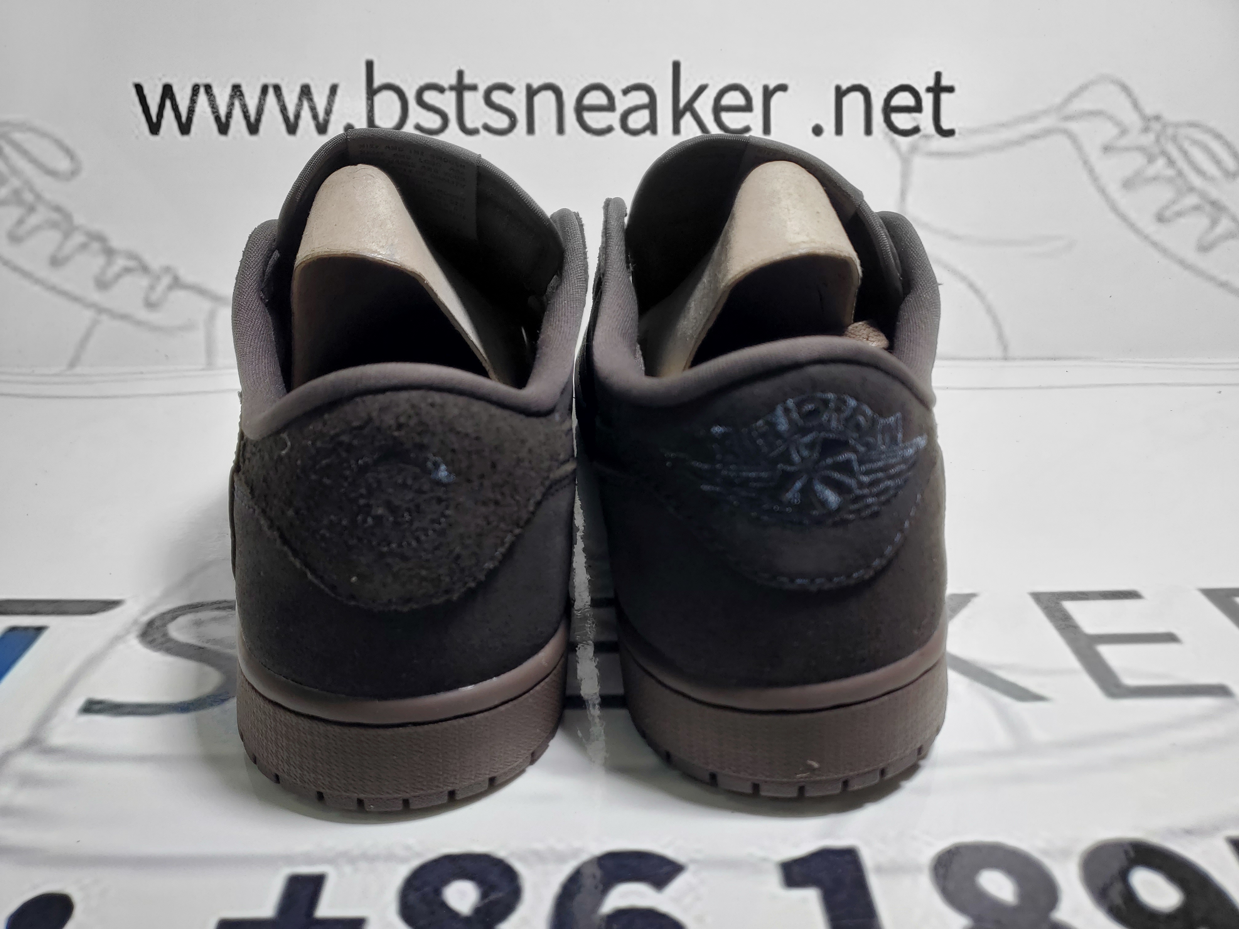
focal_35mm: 26
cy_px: 464
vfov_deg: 53.1
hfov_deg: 67.3
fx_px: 931
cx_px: 620
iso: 50
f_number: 1.5
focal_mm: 4.3
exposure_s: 1/234
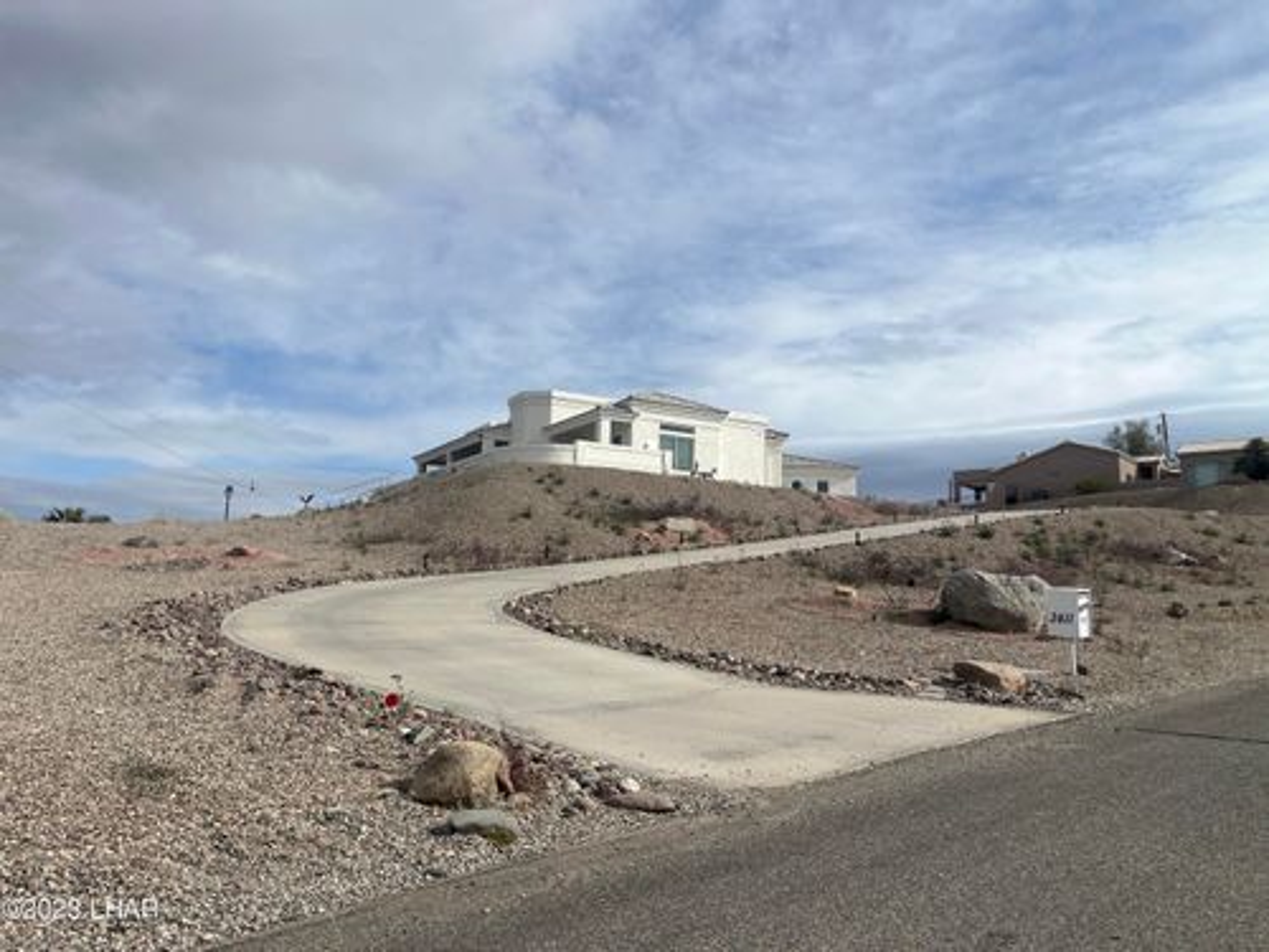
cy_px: 476
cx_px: 634
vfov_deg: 53.1
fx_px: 953
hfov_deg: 67.3
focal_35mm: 26
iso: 50
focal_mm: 5.1
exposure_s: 1/8403
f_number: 1.6
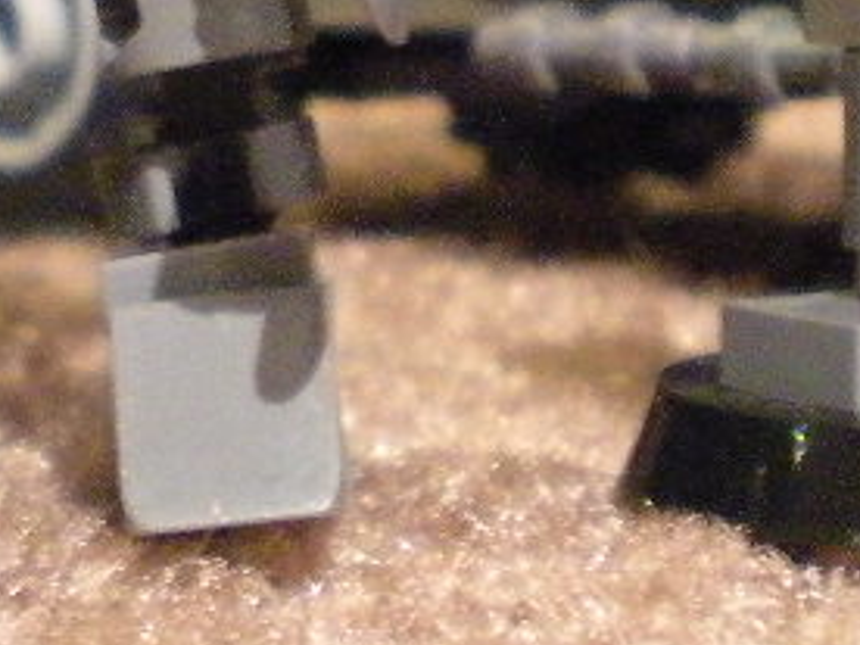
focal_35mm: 141
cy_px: -227
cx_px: 489
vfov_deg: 10.3
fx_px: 3503
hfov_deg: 14.0
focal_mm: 6.3
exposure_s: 1/5.2
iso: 800
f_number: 3.1
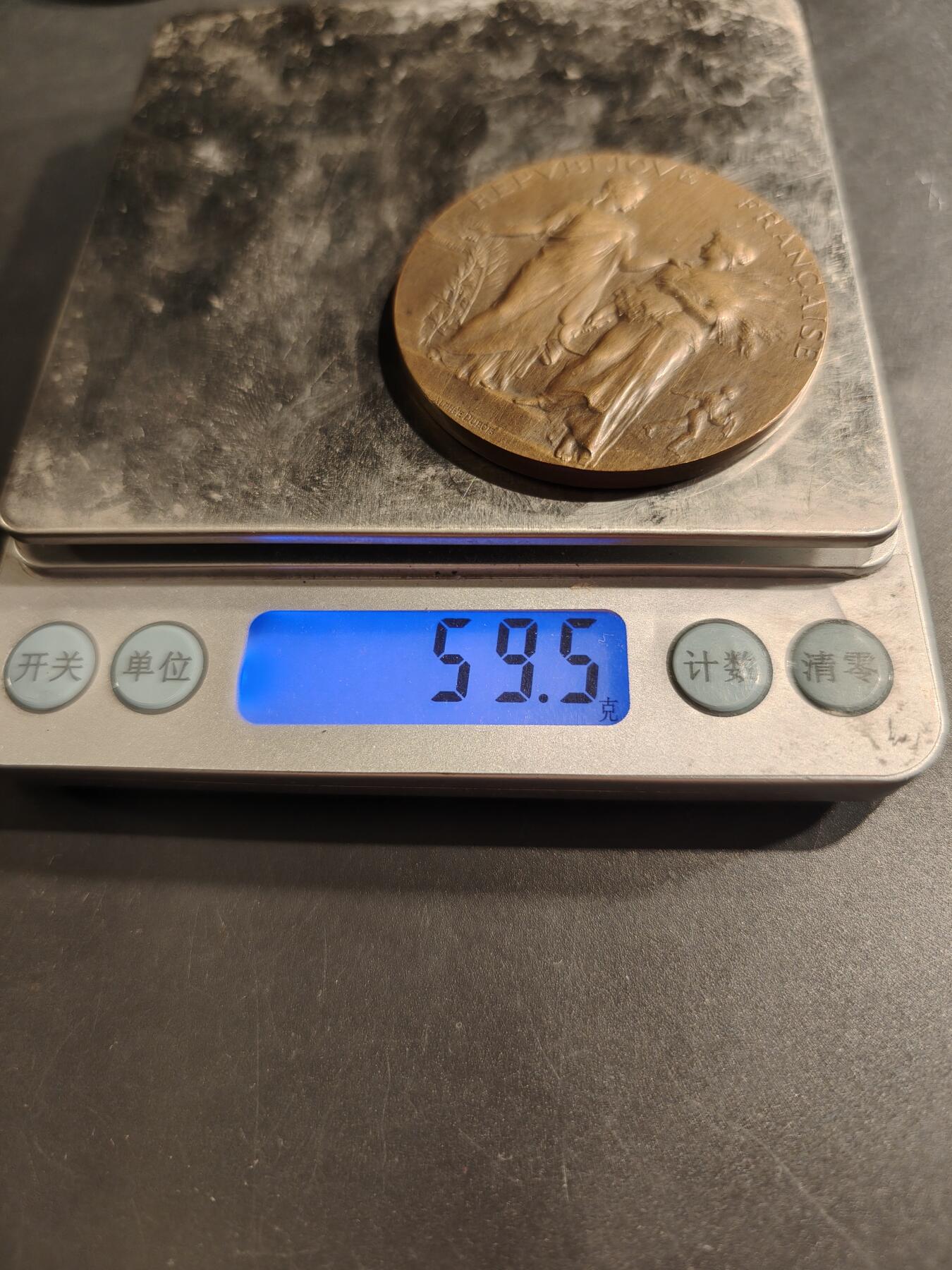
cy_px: 635
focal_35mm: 23
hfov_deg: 58.9
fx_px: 843
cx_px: 476
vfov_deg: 73.9
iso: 250
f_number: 1.6
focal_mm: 6.06
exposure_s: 1/200
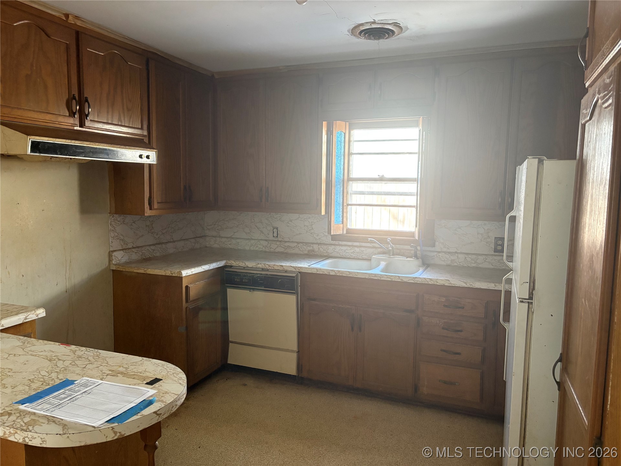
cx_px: 310
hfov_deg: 67.3
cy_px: 233
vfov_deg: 53.1
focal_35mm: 26
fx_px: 466
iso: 320
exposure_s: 1/60
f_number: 1.6
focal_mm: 5.96
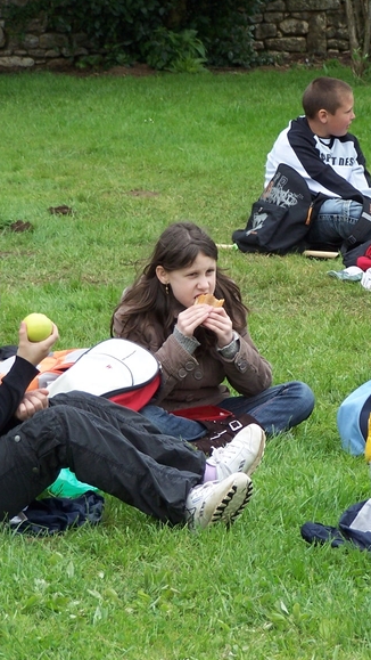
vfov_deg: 11.5
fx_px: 3268
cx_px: 280
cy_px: 331
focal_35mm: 187
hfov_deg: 6.5
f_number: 3.2
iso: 80
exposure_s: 1/350
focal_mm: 21.2
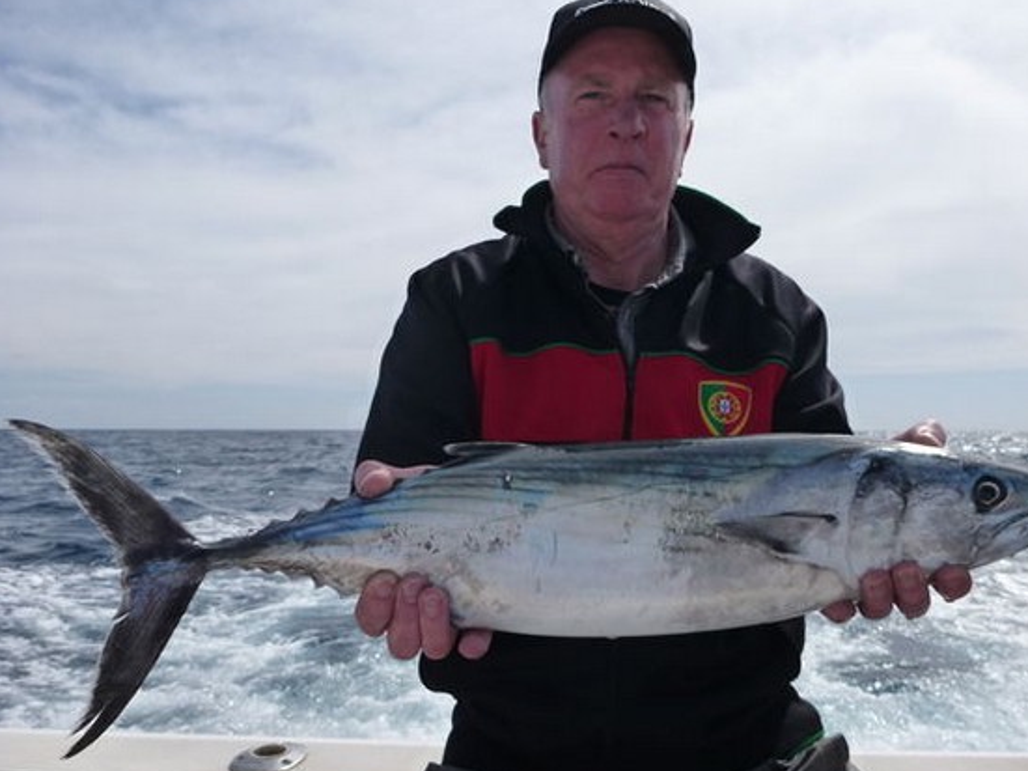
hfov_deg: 56.7
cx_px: 567
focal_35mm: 32
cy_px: 401
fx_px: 950
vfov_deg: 44.1
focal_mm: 4.9
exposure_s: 1/200
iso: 160
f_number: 10
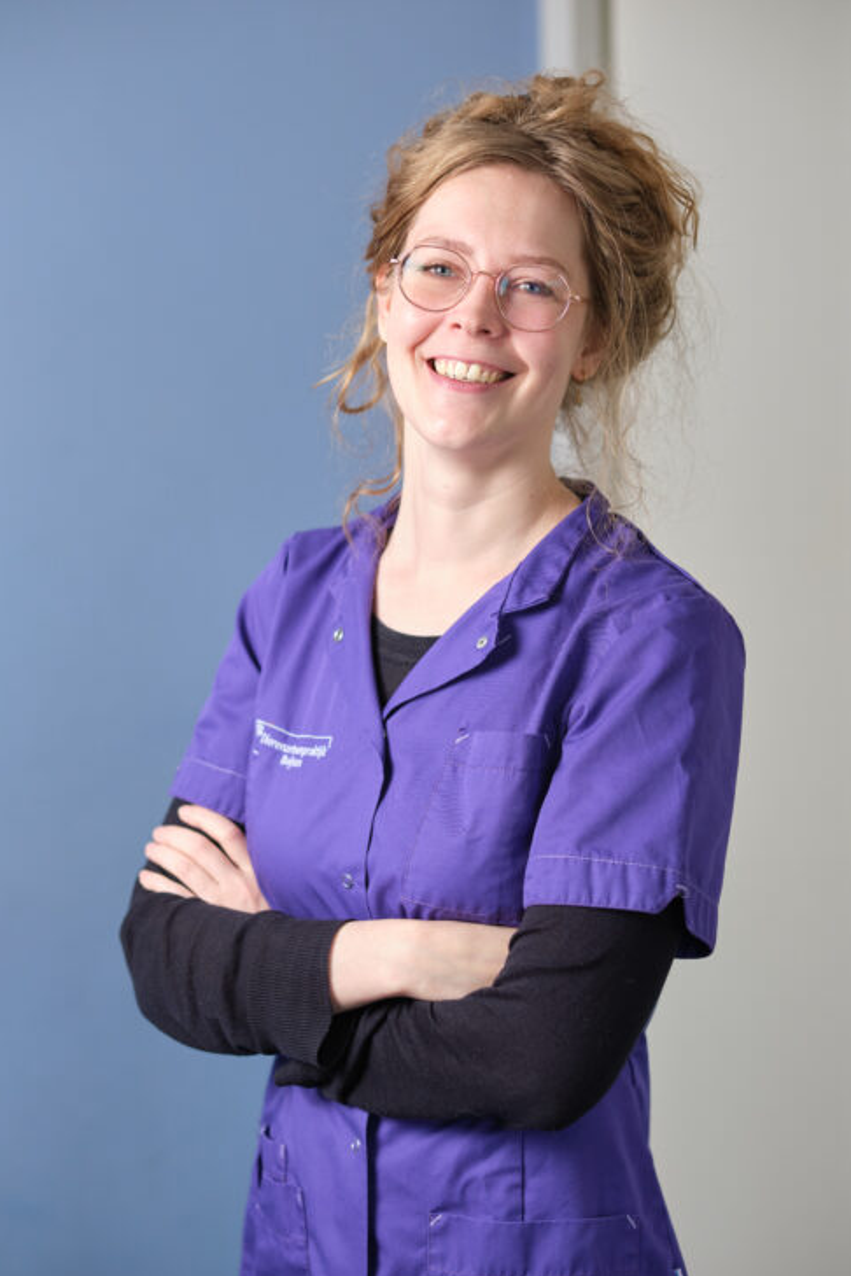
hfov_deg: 17.3
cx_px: 429
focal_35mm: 79
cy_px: 669
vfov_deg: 25.7
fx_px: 2801
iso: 640
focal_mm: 50
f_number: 1.8
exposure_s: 1/640
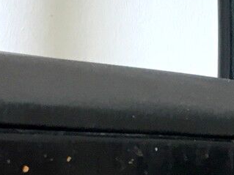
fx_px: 1230
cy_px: 483
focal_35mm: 182
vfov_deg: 7.4
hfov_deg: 10.7
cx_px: 260
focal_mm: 4.15
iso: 100
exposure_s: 1/33
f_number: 2.2
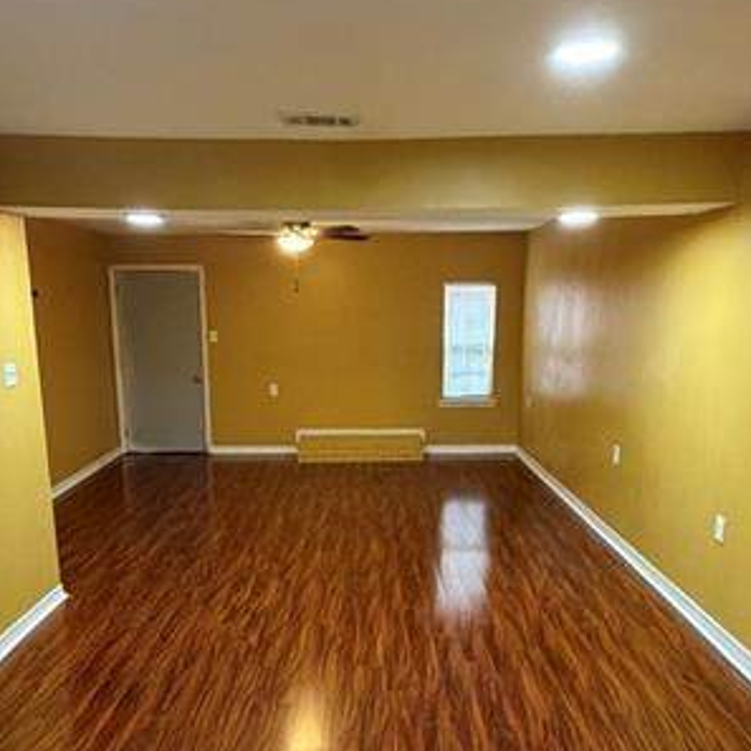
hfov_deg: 51.1
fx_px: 785
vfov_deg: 50.4
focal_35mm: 32
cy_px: 488
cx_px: 359
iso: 640
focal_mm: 2.22
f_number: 2.2
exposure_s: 1/60
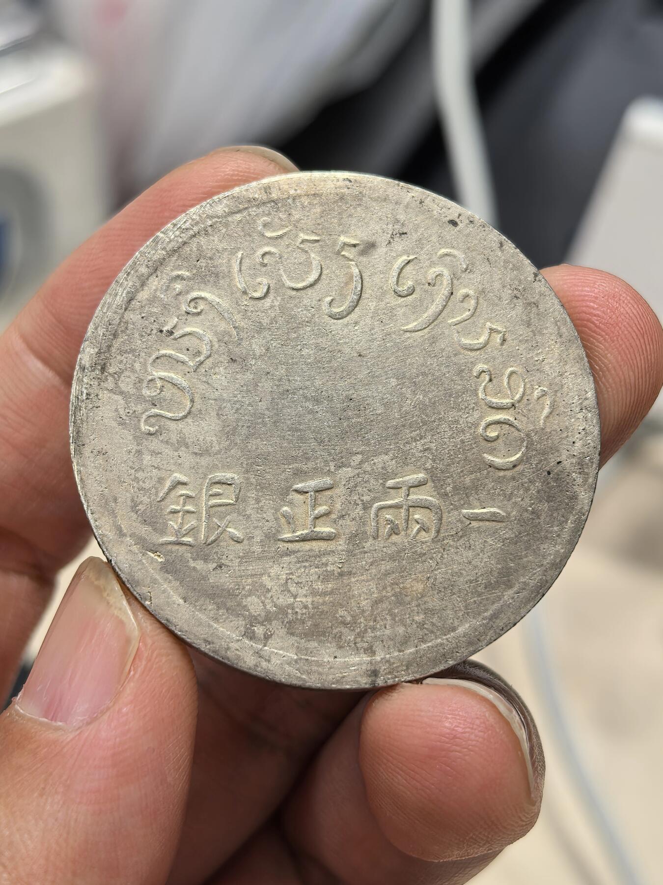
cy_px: 442
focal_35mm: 54
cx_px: 332
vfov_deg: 35.5
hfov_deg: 27.0
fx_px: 1379
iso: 160
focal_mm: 6.98
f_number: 2
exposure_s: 1/50
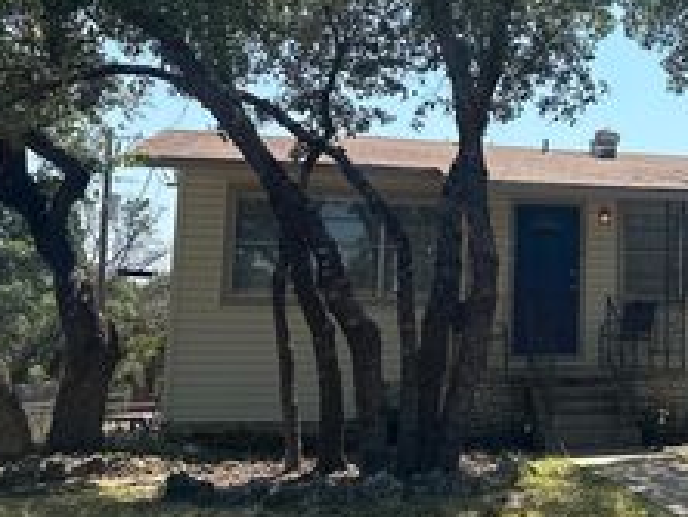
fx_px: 1074
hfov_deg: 32.8
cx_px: 676
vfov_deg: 26.9
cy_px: 175
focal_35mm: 54
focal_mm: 6.86
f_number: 1.78
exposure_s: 1/4762
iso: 80
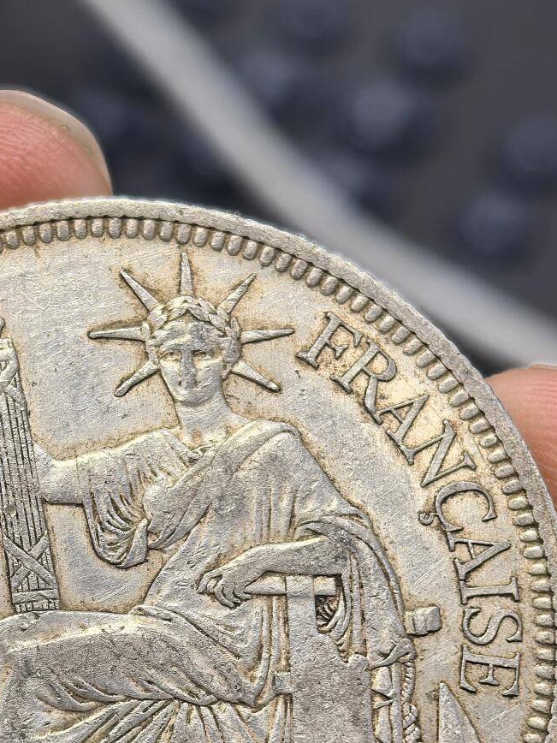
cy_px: 645
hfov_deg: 13.2
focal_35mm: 112
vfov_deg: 17.4
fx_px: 2403
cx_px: 132
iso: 200
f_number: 2
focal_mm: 6.98
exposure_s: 1/100
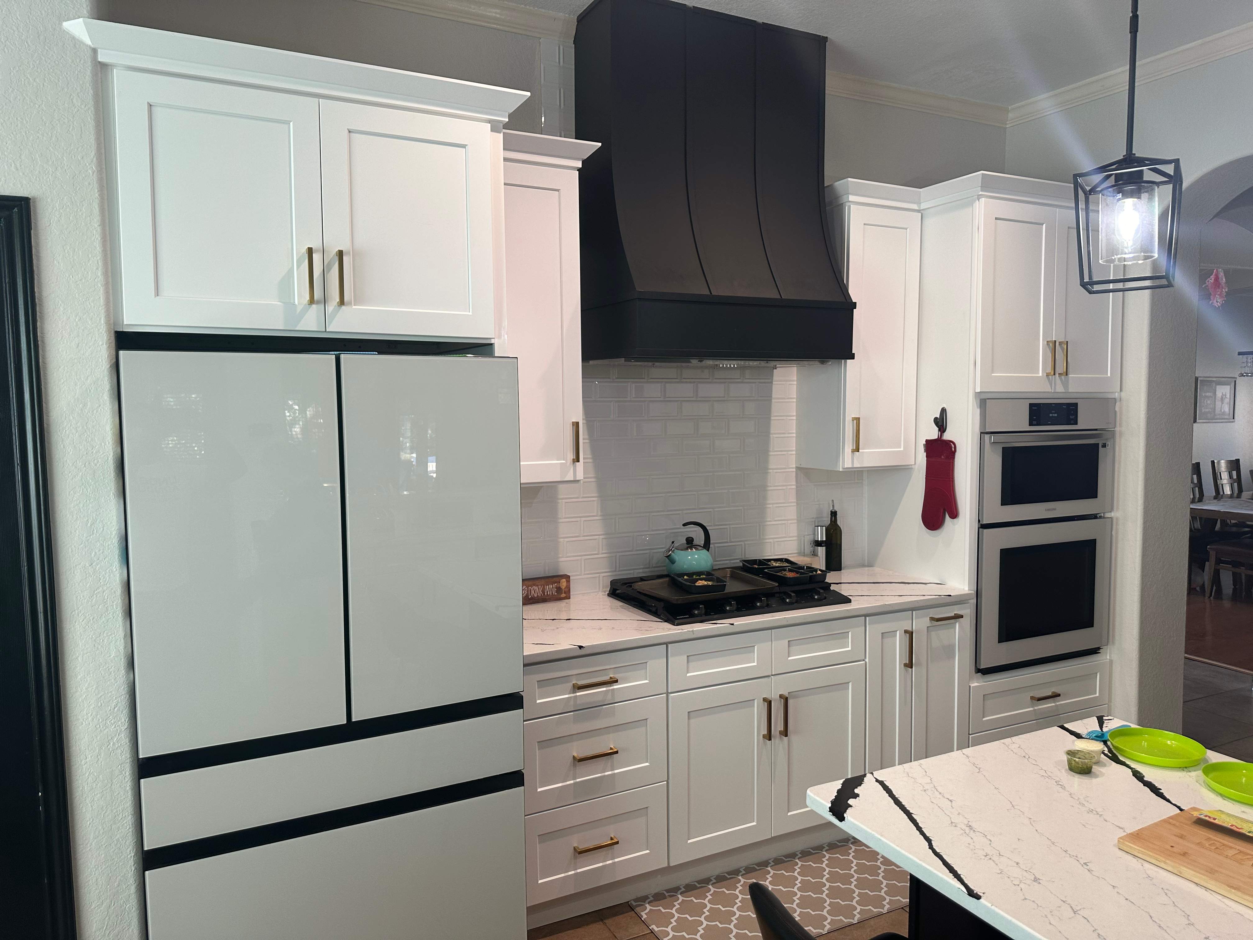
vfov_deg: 56.8
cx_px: 626
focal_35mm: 24
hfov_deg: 71.6
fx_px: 869
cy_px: 470
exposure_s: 1/63
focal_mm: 6.86
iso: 80
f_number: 1.78
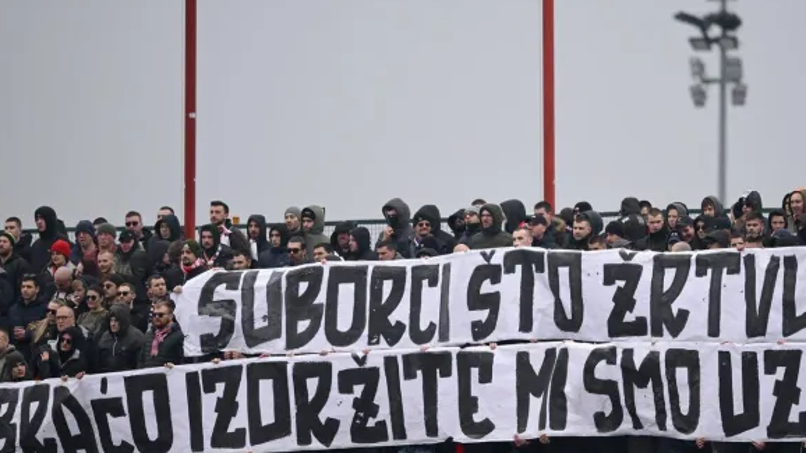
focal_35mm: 551
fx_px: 11775
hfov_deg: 3.9
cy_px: 250
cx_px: 492
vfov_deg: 2.2
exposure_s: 1/4000
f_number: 2.8
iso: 1250
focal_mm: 400
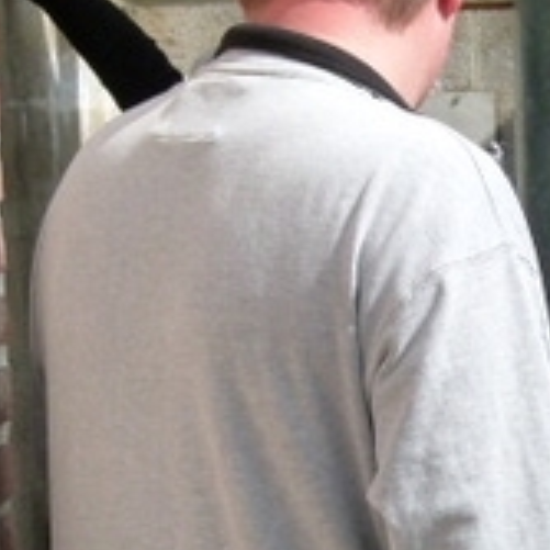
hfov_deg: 7.8
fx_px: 3937
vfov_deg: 8.0
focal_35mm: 219
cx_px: 817
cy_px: 375
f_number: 4
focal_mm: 12.3
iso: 160
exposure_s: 1/500
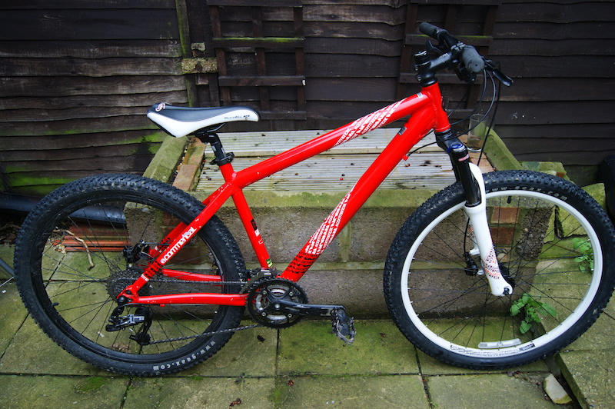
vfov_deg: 47.9
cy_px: 204
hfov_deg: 67.4
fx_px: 461
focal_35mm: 27
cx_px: 308
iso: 100
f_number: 3.5
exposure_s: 1/30
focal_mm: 18
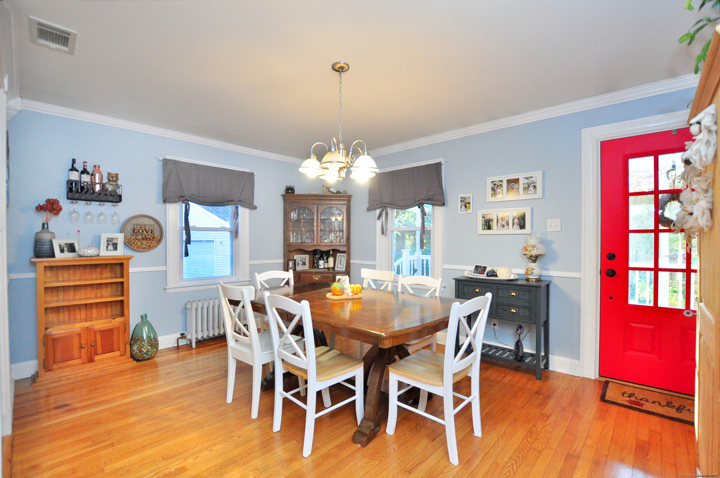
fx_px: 300
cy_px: 239
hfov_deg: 100.5
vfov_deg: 77.2
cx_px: 360
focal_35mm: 15
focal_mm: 10
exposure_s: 1/160
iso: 1600
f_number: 4
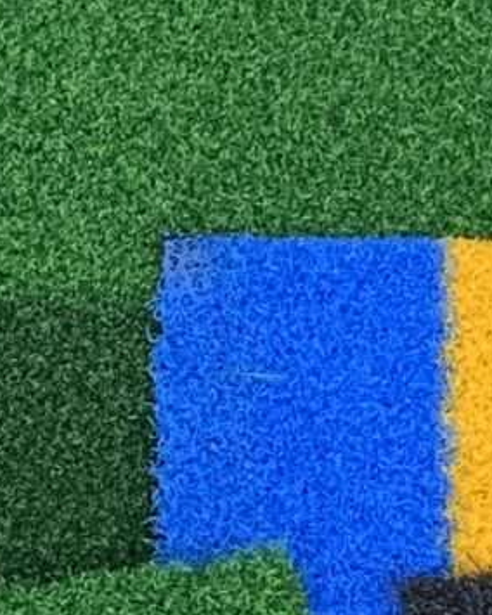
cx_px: 114
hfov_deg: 8.4
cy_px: 438
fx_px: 3331
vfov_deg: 10.5
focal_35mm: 183
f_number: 1.8
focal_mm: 4.25
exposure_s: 1/60
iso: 250
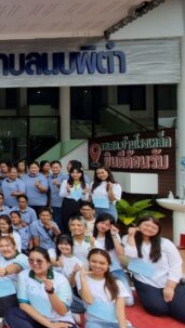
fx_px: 244
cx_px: -109
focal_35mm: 28
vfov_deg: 67.8
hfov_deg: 26.2
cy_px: 150
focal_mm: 1.74
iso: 50
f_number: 2.2
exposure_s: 1/1018
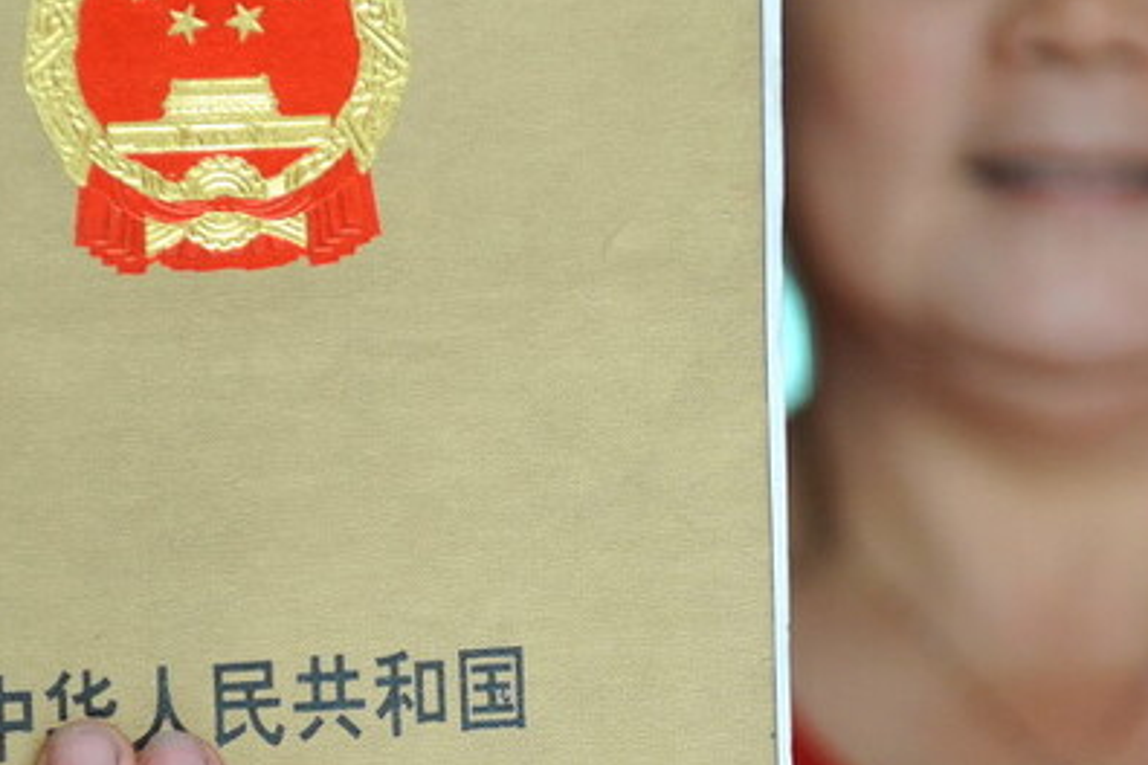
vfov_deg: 6.5
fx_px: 6760
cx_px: 548
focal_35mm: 212
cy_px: 494
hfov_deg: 9.7
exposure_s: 1/250
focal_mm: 70
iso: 800
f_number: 2.8
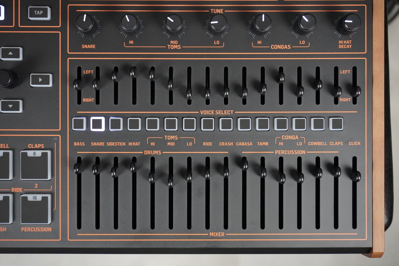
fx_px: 515
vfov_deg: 28.9
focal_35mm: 46
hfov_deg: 42.3
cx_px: 200
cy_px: 133
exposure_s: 1/60
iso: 6400
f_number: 5
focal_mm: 31
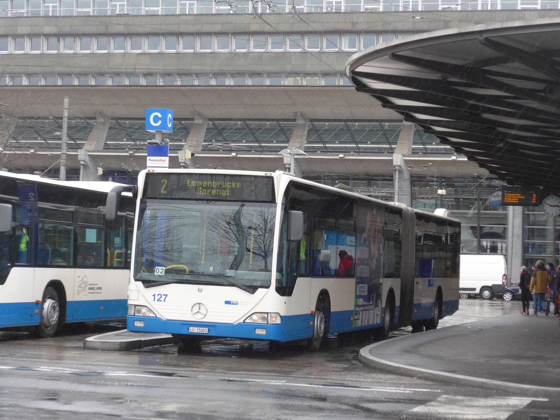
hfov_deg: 21.8
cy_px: 210
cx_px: 280
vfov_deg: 16.4
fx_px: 1456
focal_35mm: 90
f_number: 4.6
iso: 400
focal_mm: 18
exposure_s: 1/160
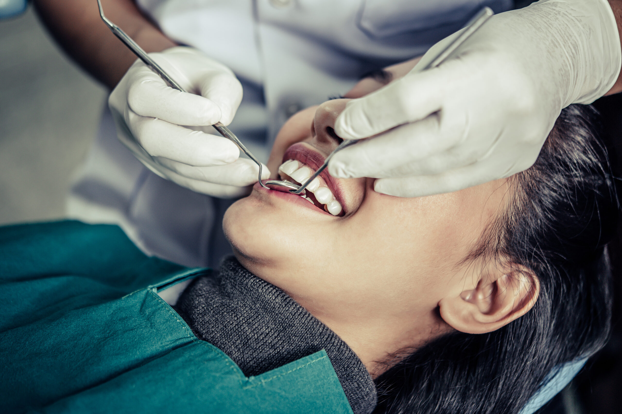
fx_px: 1036
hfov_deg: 33.4
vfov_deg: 22.6
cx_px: 311
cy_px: 207
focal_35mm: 60
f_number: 3
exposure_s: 1/80
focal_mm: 60
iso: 400
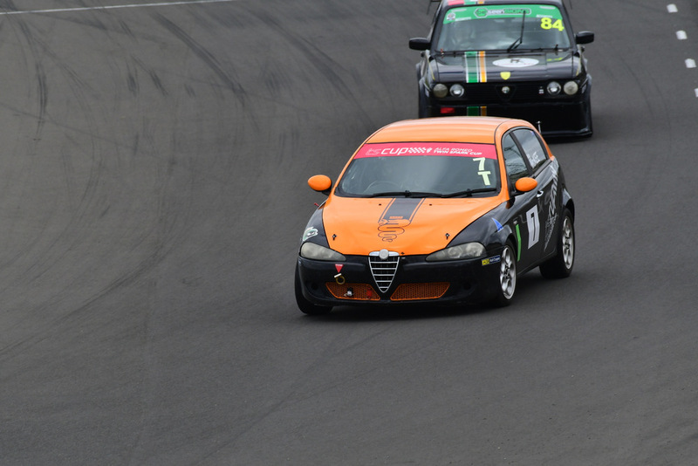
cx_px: 349
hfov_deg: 2.7
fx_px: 14546
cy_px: 233
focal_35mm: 750
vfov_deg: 1.8
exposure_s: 1/640
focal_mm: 500
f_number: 10
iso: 400
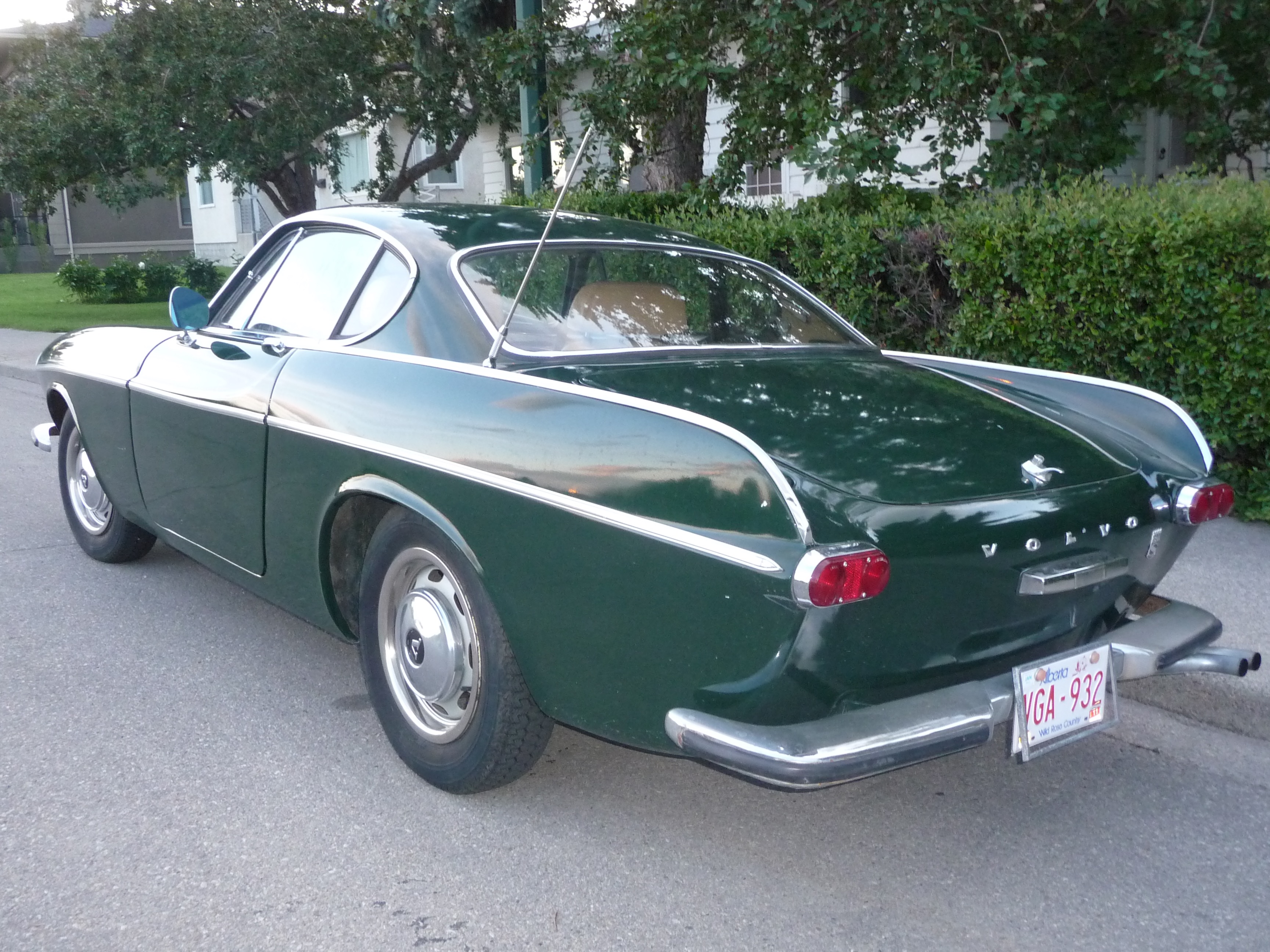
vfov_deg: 44.2
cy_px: 476
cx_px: 635
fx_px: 1174
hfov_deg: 56.8
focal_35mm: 32
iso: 320
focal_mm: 5.3
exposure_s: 1/30
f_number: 3.5
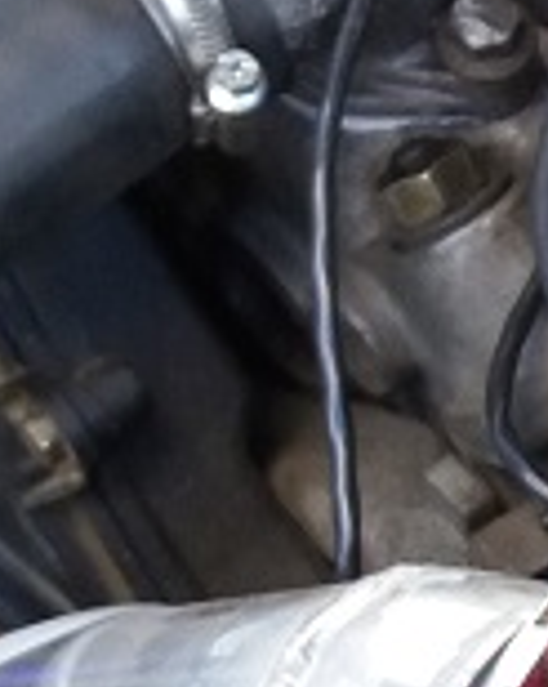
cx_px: 1038
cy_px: 638
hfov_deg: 8.4
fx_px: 3572
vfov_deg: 10.9
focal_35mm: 176
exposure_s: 1/50
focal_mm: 3.7
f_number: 1.9
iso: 64
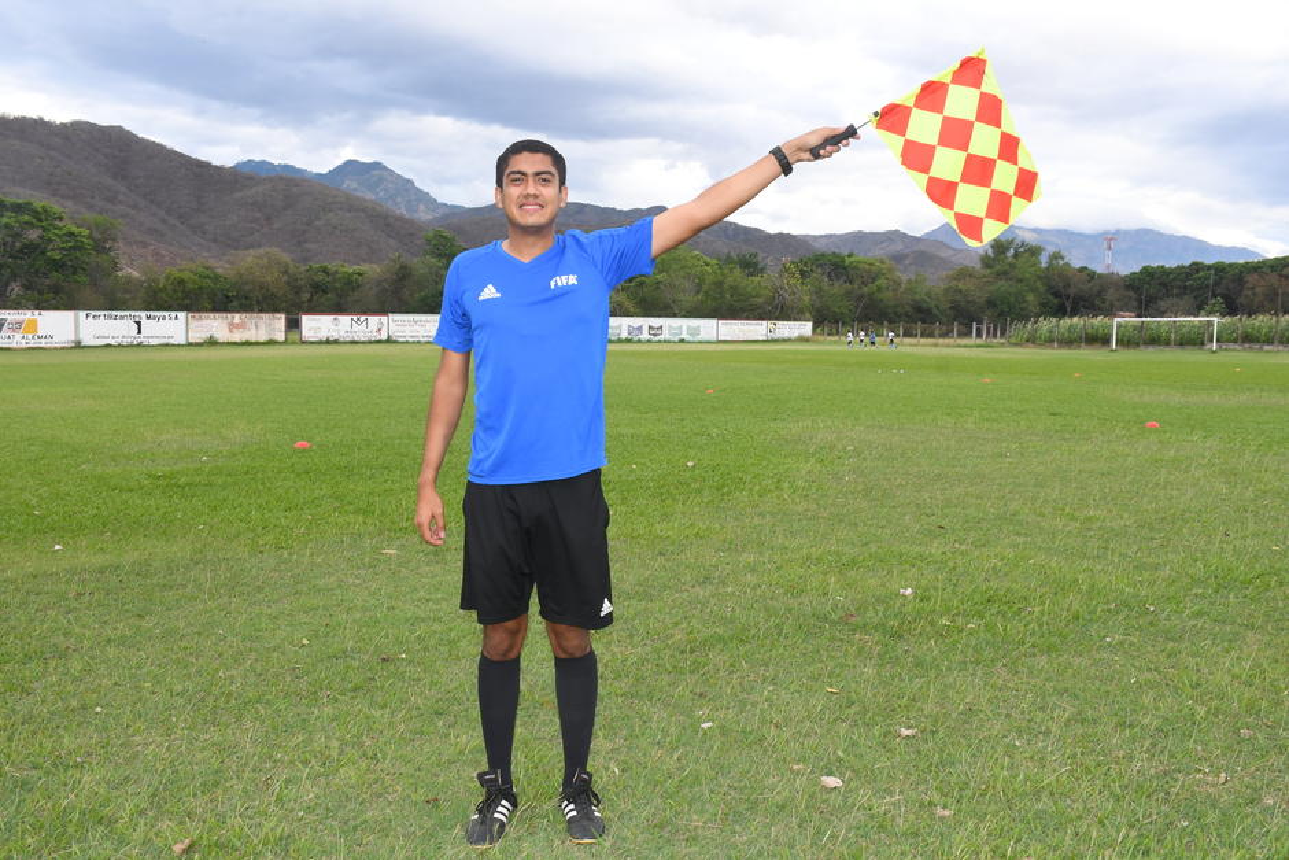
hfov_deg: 61.9
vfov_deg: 43.6
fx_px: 1074
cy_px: 430
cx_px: 644
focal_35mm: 30
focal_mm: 20
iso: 640
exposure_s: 1/125
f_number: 10
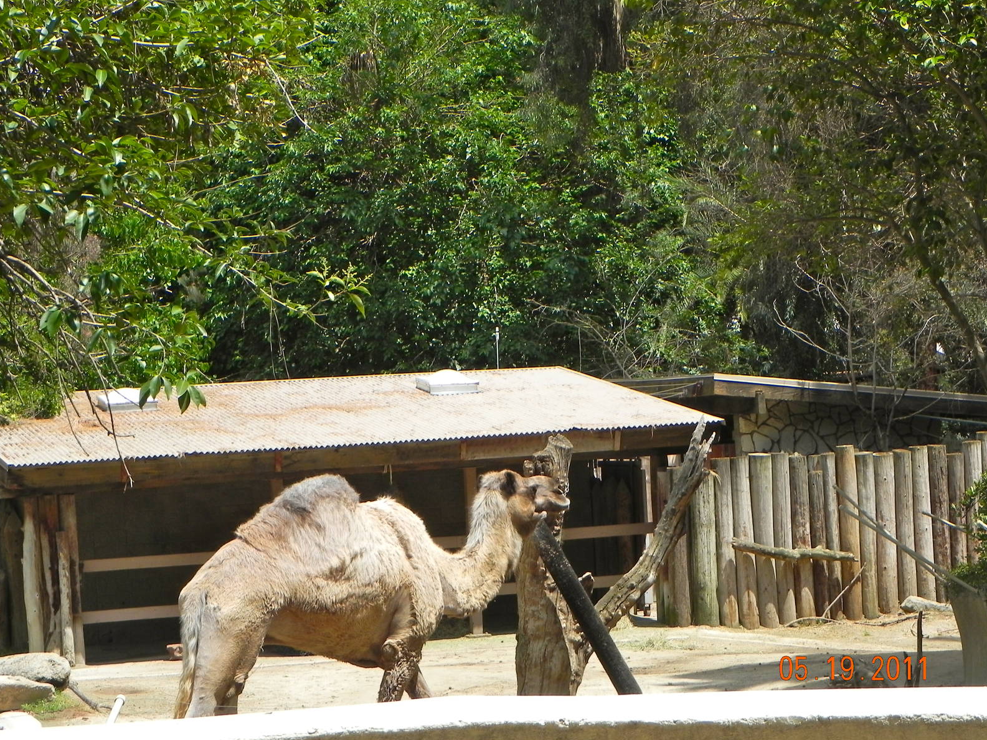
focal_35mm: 106
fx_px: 3023
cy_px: 373
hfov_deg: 18.5
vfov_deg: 14.0
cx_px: 494
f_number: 6.3
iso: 160
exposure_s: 1/344
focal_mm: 18.8
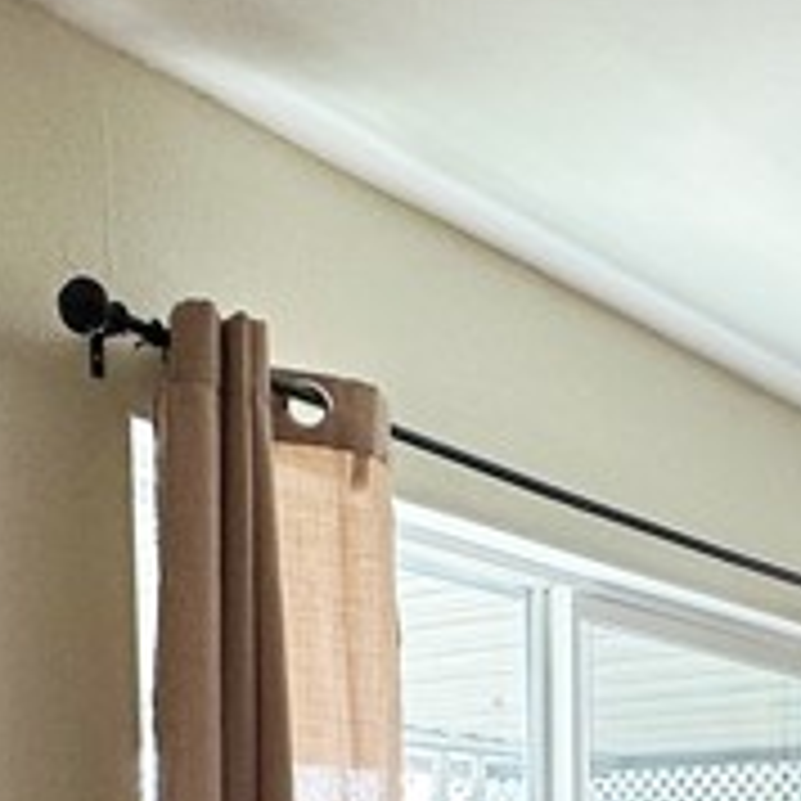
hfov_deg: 22.7
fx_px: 1859
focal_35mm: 71
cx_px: 909
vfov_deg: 21.6
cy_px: 1080
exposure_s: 1/120
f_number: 2.2
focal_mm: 2.22
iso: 80
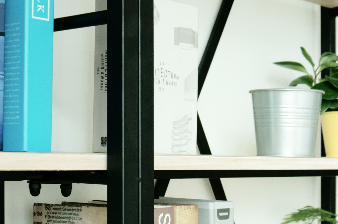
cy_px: 196
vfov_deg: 16.6
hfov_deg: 25.0
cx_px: 125
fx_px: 760
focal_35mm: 81
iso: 800
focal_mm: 20
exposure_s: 1/160
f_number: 4
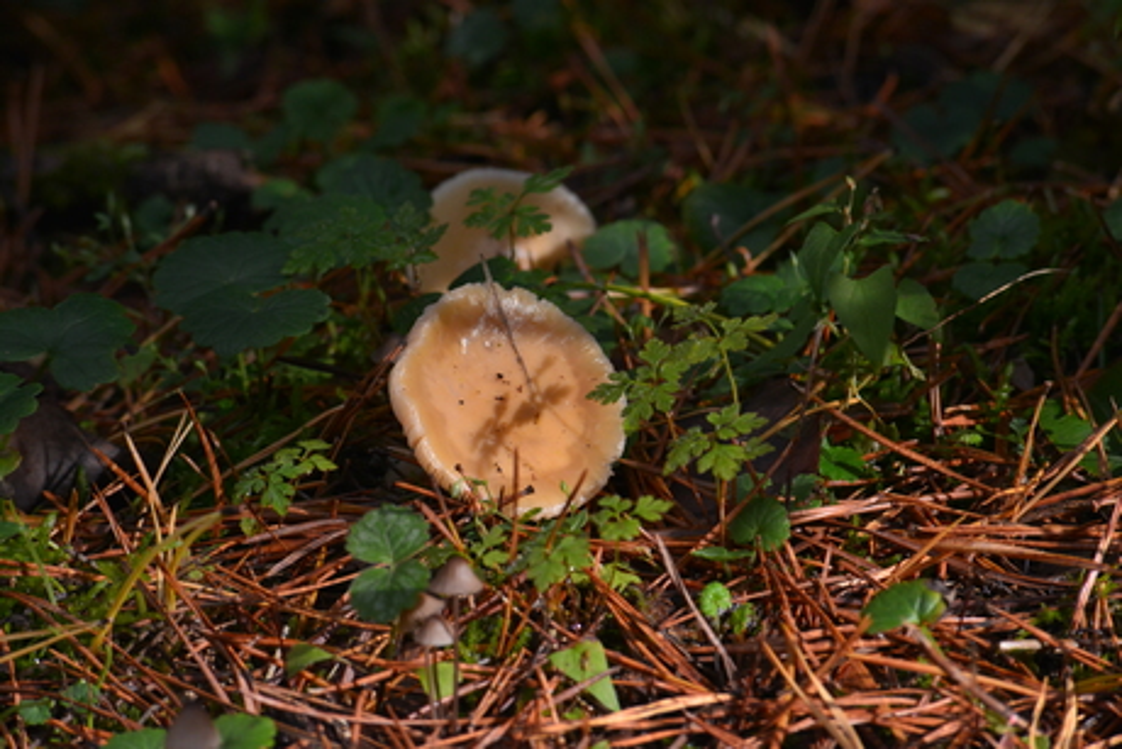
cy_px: 374
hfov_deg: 9.8
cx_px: 561
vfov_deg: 6.5
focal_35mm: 210
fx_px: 6547
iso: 1250
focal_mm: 210
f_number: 14
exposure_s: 1/800
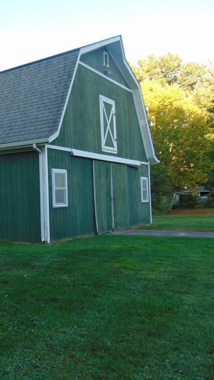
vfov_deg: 54.0
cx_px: -21
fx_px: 373
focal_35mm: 37
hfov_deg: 29.0
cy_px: 187
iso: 80
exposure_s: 1/160
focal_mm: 4.5
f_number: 3
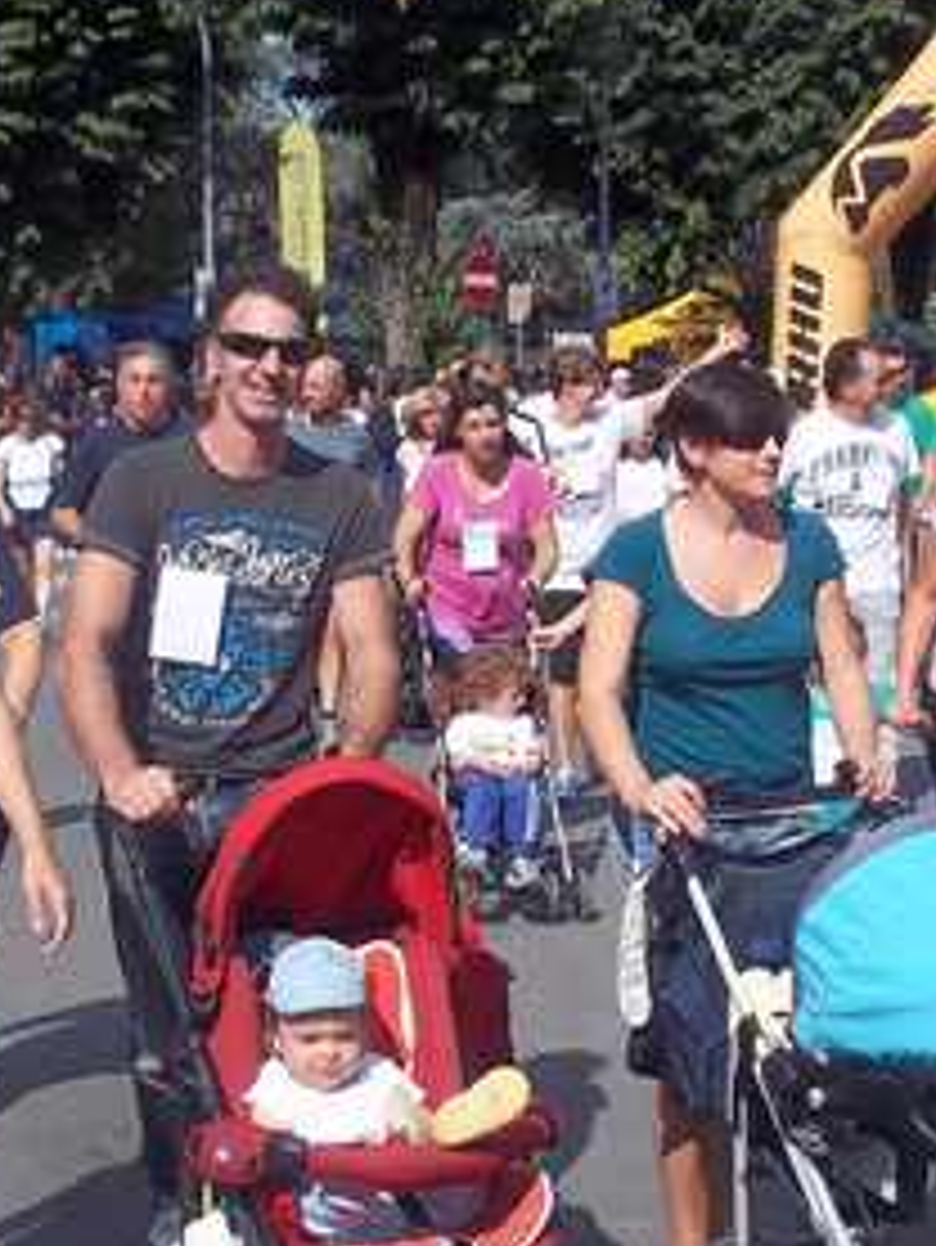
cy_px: 585
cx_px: 418
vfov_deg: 25.0
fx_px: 2810
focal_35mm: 78
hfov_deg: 18.9
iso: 80
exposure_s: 1/250
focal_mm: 6.5
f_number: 8
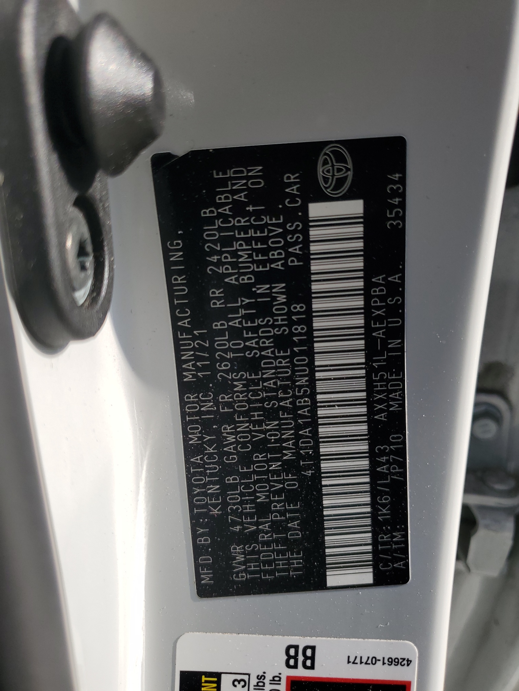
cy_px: 346
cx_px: 260
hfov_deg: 53.1
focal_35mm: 26
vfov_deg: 67.3
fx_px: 520
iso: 50
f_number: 1.5
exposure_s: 1/1667
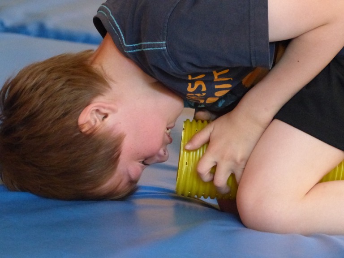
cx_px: 172
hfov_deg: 7.5
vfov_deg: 5.7
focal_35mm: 263
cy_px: 129
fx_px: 2614
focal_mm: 47.4
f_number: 2.8
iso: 1600
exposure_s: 1/80
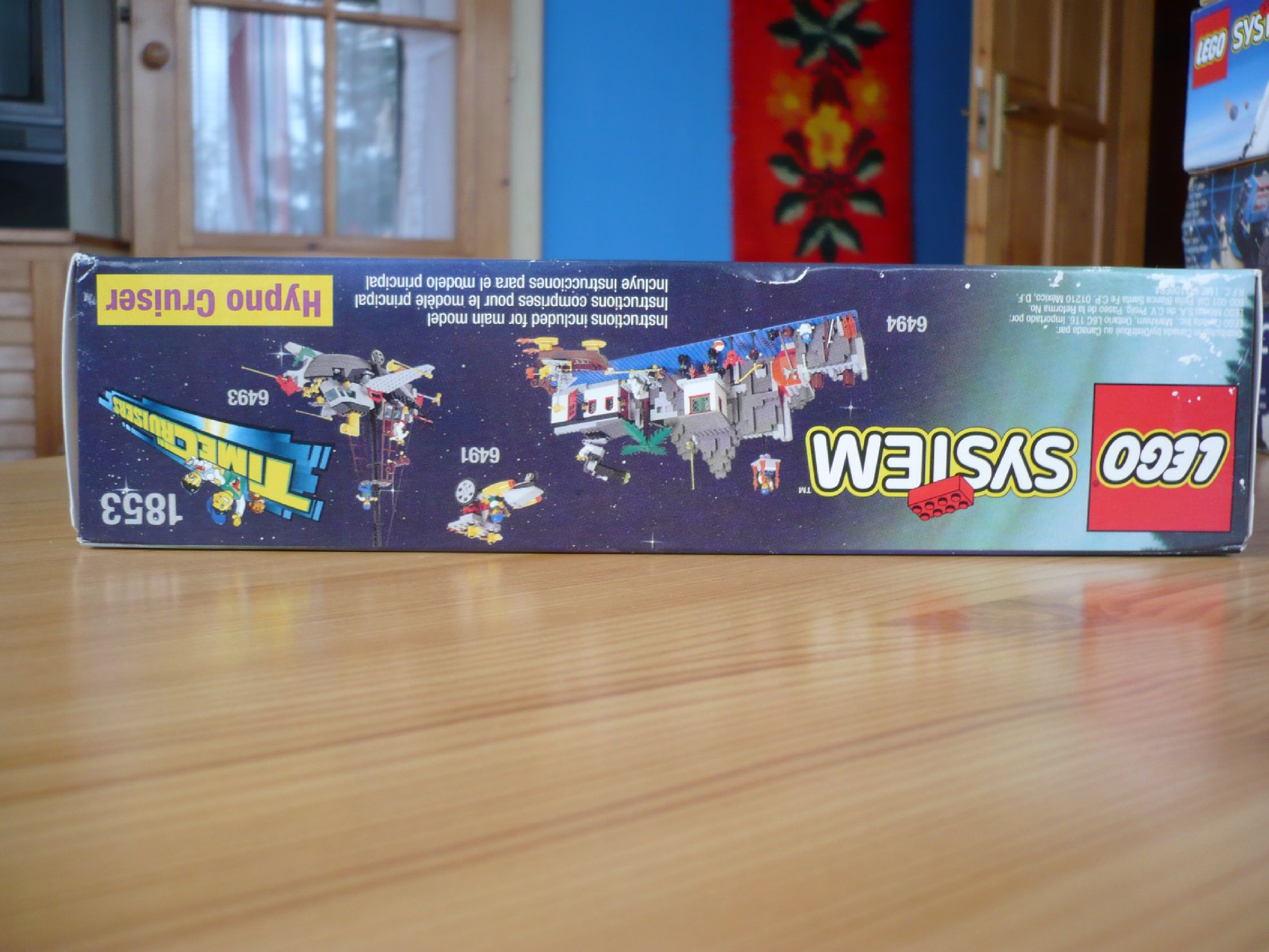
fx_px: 1283
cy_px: 476
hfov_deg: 52.6
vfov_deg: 40.7
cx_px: 634
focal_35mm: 35
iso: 100
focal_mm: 5.8
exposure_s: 1/20
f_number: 2.8
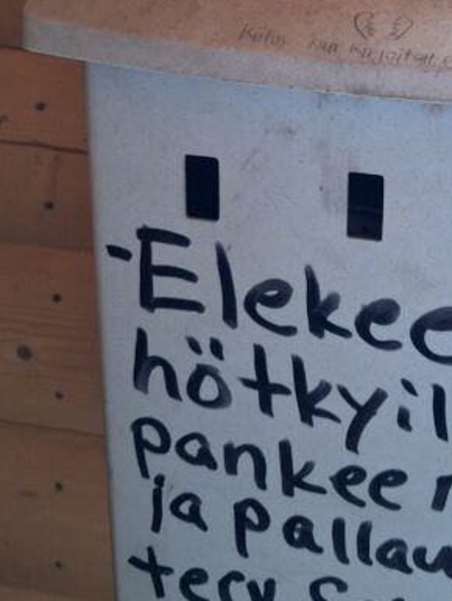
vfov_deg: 30.5
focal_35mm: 61
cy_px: 81
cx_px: 399
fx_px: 1061
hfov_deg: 23.5
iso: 320
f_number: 1.8
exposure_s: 1/25
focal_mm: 5.54
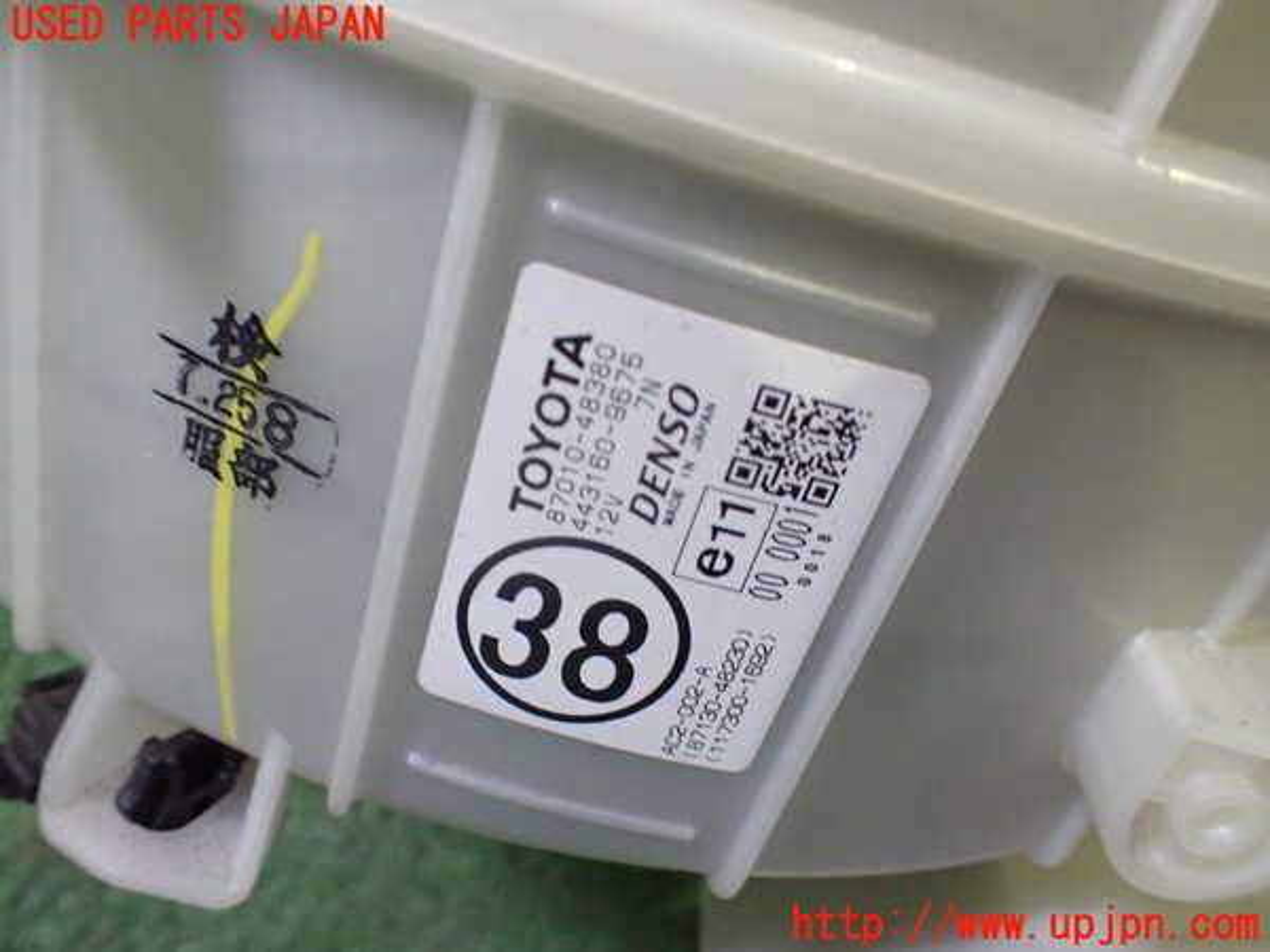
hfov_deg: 60.0
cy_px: 476
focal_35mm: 30
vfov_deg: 46.8
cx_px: 635
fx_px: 1101
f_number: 2.3
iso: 800
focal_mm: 5.4
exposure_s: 1/40
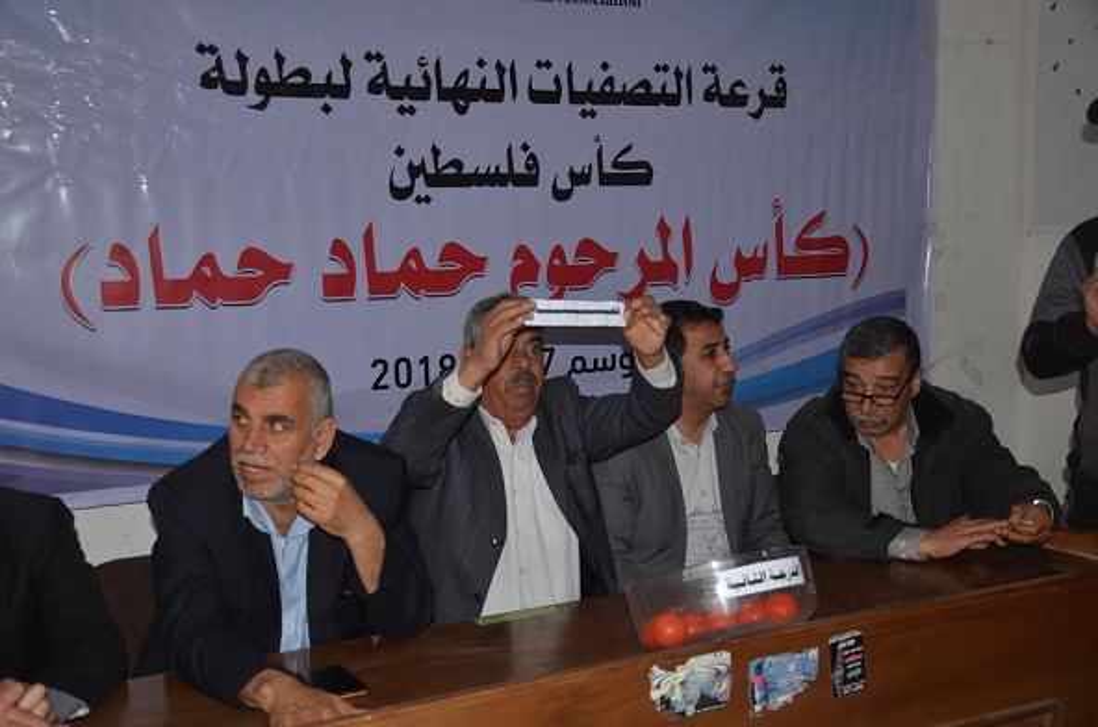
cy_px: 364
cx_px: 549
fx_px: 1278
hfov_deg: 46.5
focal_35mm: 42
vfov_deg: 31.8
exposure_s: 1/60
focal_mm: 28
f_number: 4
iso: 250
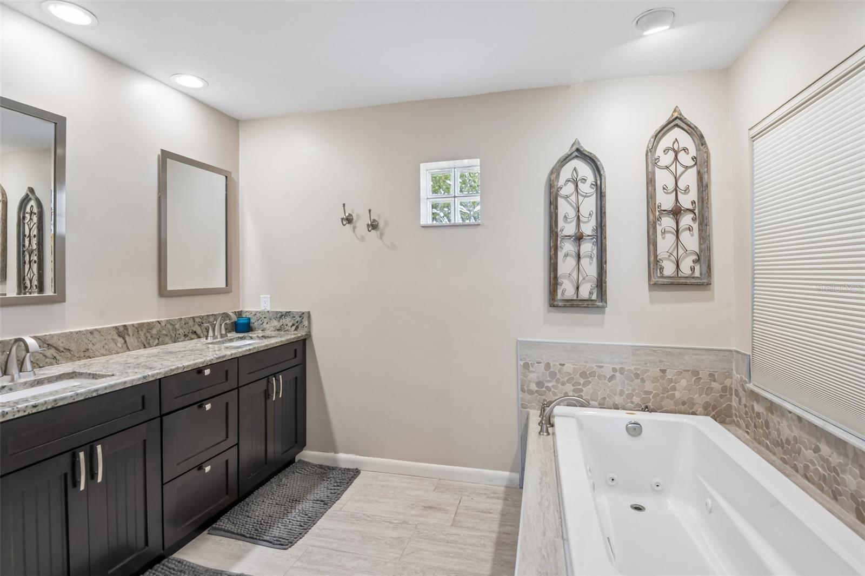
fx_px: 384
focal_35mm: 16
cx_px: 432
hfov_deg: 96.7
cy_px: 288
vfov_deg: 73.7
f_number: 8
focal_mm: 16
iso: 400
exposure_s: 1/10
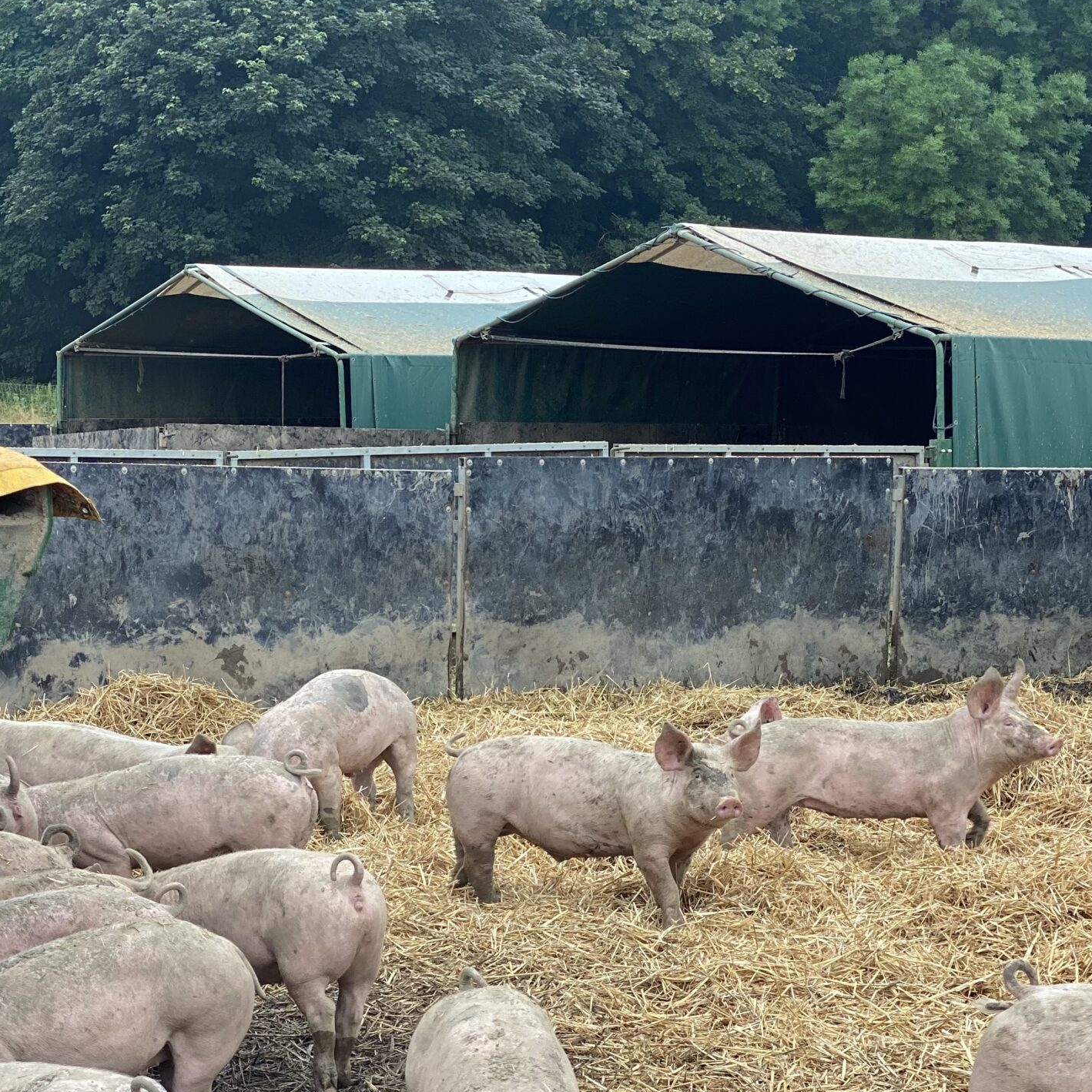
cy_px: 743
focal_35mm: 83
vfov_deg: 20.8
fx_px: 2962
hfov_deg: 20.9
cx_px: 553
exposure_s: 1/291
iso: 20
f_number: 2
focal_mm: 6
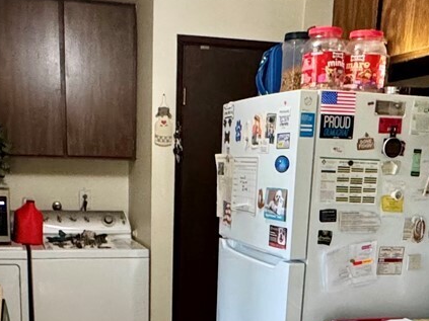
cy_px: 357
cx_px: 199
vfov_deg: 25.4
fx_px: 657
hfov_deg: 36.2
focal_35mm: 53
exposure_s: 1/60
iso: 800
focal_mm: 2.22
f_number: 2.2
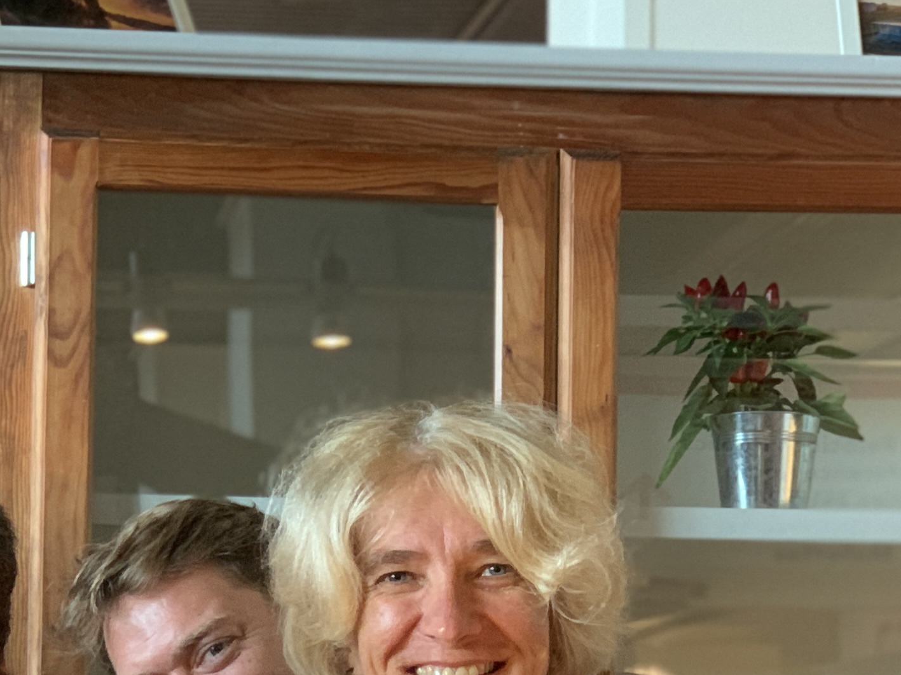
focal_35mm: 148
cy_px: 757
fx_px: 3851
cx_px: 244
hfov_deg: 13.3
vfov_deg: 9.9
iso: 200
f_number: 2.4
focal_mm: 6
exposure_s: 1/50
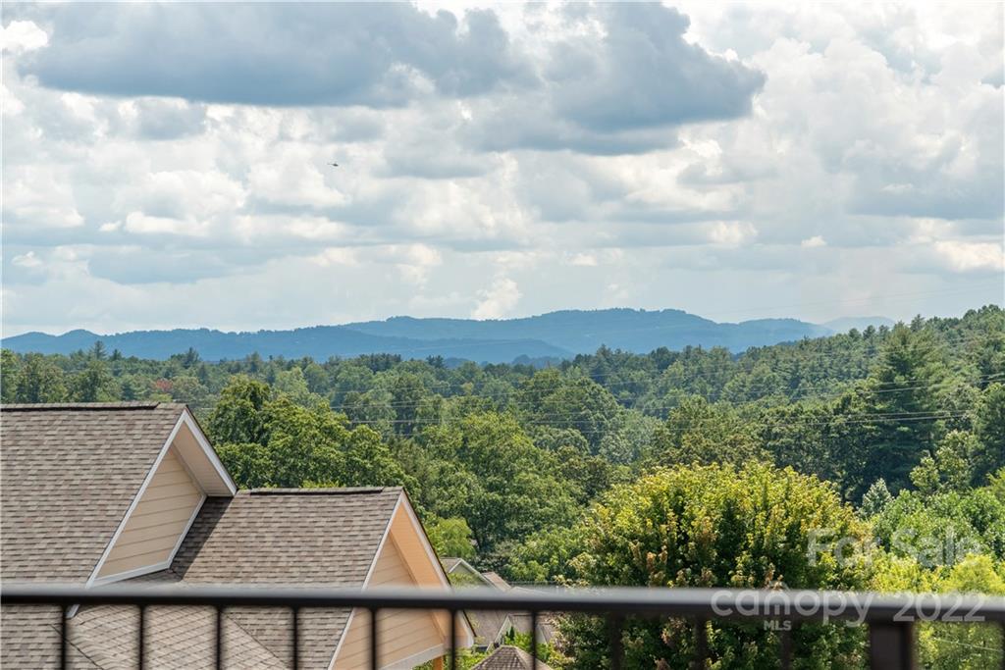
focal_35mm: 120
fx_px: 3350
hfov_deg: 17.1
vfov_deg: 11.4
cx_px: 502
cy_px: 335
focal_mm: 120
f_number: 7.1
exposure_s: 1/1600
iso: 320
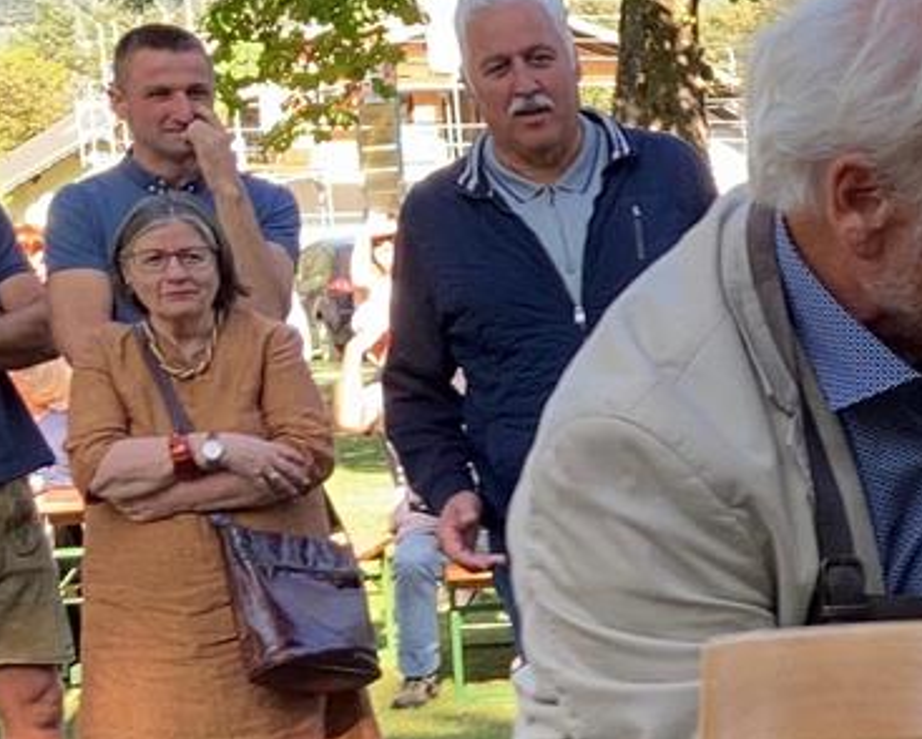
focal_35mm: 119
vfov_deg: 12.9
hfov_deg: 14.3
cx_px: 1661
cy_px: 606
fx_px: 3249
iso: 25
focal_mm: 3.99
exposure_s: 1/122
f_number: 1.8
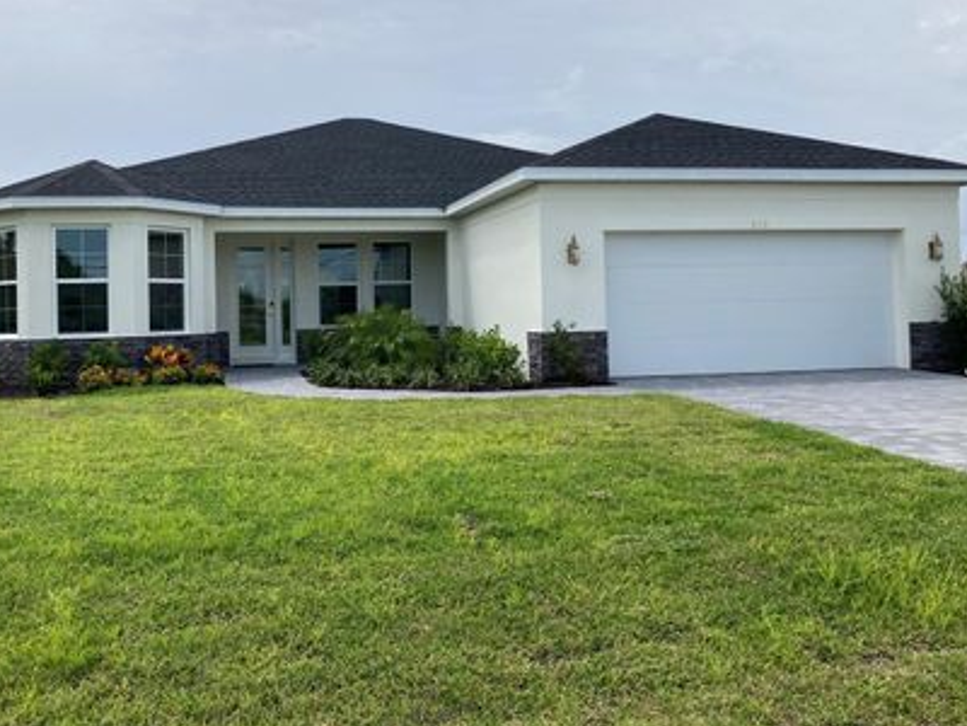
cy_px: 294
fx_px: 978
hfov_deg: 52.5
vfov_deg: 40.5
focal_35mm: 35
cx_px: 423
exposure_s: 1/2404
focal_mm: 3.99
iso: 20
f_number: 1.8
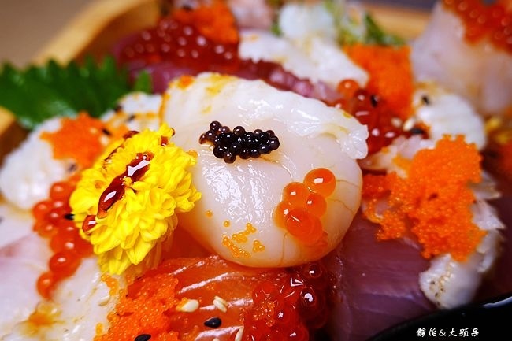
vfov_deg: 38.9
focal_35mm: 34
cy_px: 170
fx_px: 483
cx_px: 256
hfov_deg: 55.8
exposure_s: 1/100
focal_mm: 12.76
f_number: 3.5
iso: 125
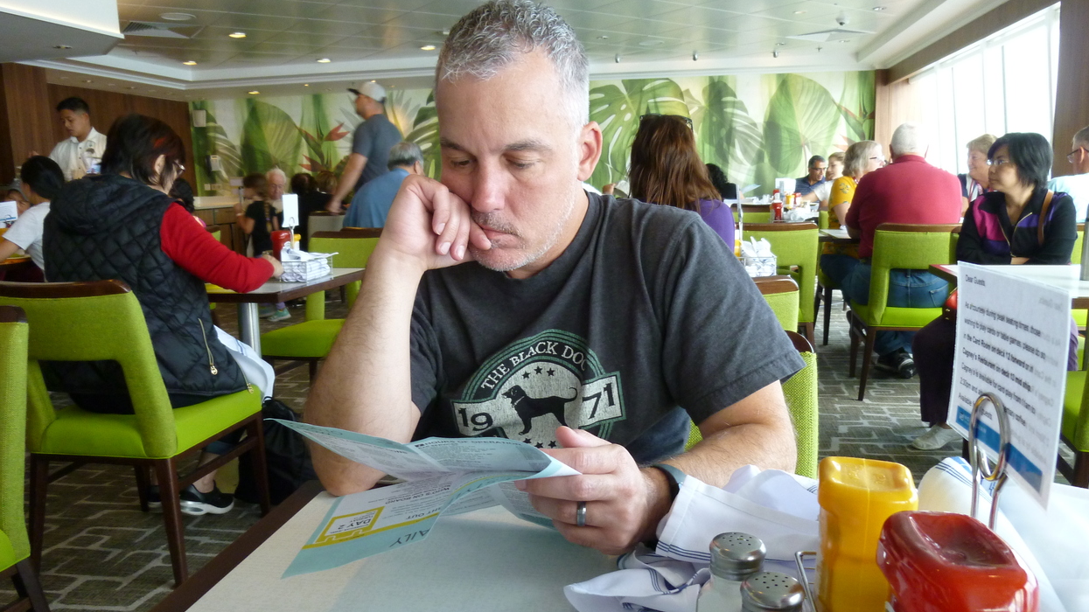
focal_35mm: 28
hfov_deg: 67.9
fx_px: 808
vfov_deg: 41.5
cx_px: 556
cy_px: 327
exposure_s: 1/30
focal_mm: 4.5
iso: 250
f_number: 3.3
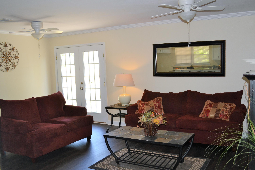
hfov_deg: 53.1
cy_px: 85
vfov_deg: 36.9
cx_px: 128
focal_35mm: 36
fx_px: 255
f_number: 4
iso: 280
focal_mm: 24
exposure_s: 1/125
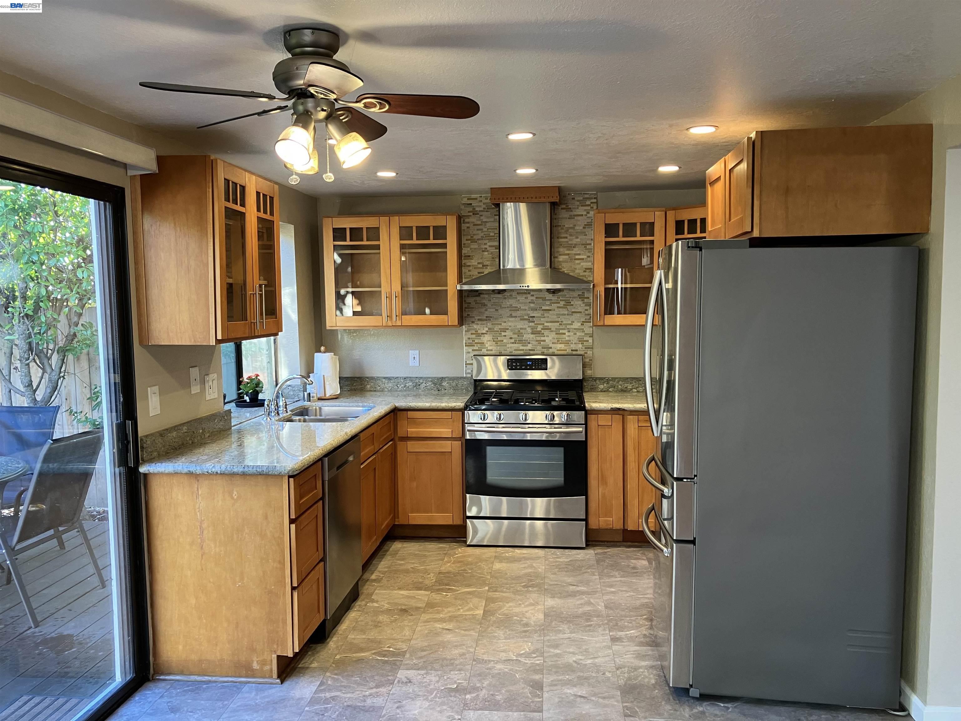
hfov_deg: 63.4
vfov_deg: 49.7
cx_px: 480
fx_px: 777
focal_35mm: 28
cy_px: 360
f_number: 1.8
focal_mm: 3.99
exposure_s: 1/60
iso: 100
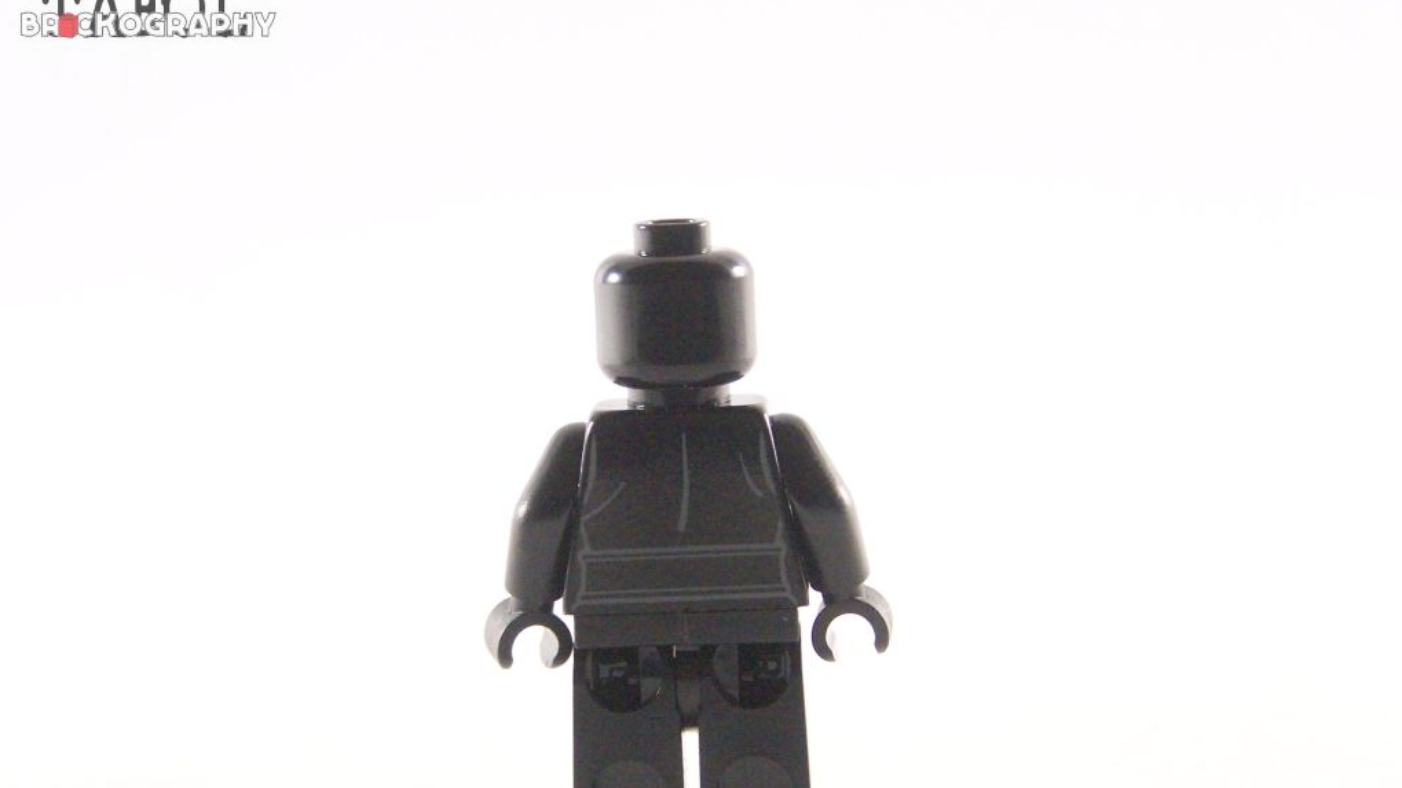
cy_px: 480
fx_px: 4275
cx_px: 700
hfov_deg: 18.6
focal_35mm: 115
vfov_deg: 10.5
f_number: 3.2
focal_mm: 17.5
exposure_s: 1/45
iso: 400
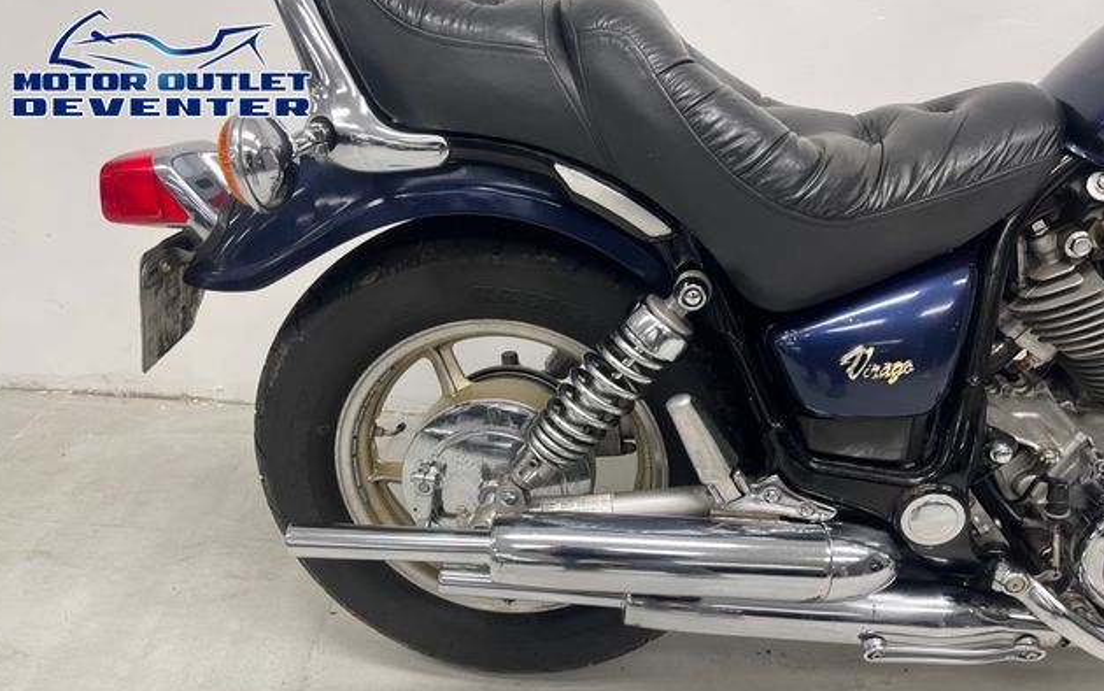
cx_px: 548
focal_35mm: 28
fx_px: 843
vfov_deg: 44.4
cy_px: 400
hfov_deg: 66.5
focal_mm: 5.1
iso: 125
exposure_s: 1/100
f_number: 1.6
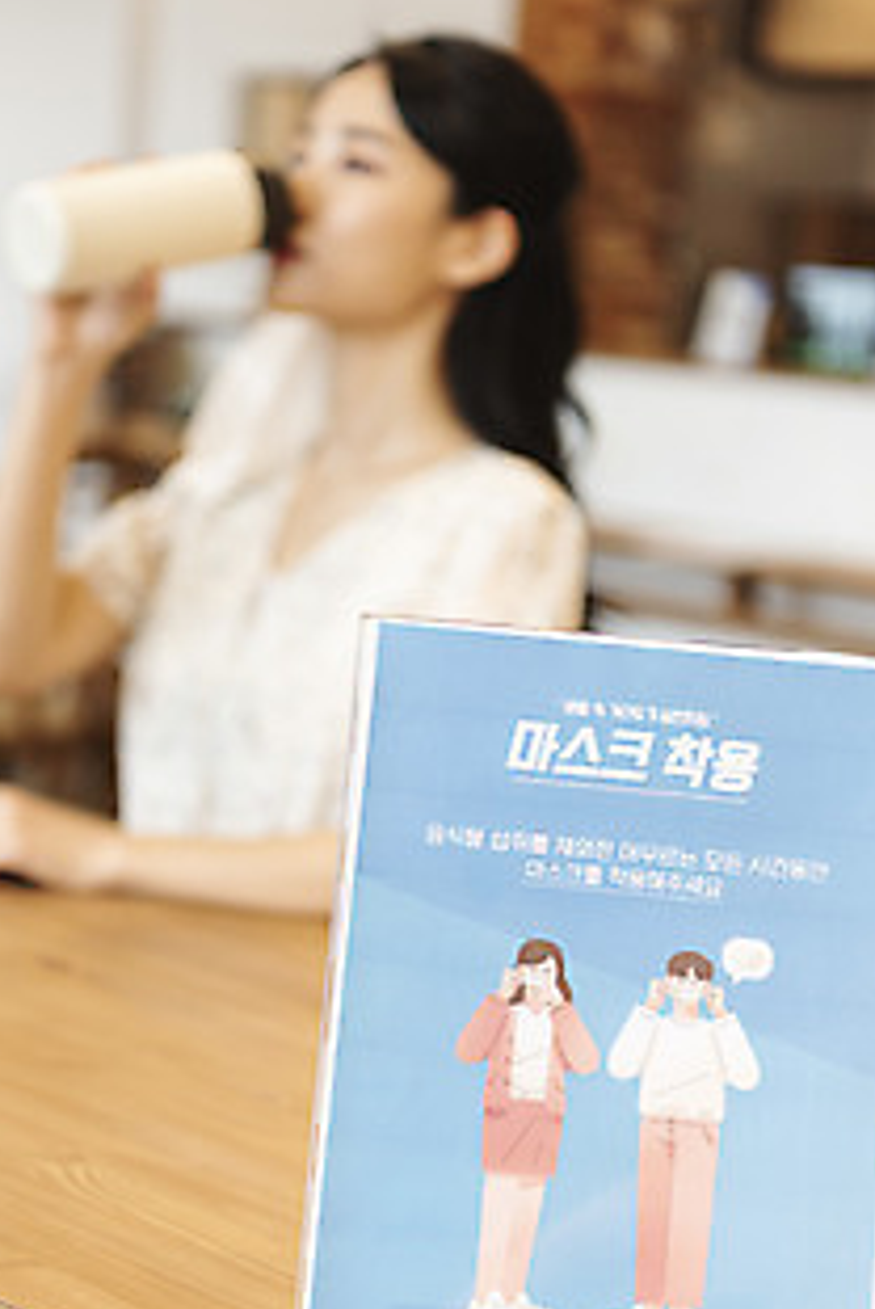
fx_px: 3274
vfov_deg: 22.6
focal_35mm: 90
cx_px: 393
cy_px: 652
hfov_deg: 15.2
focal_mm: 70
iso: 500
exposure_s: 1/80
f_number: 2.8
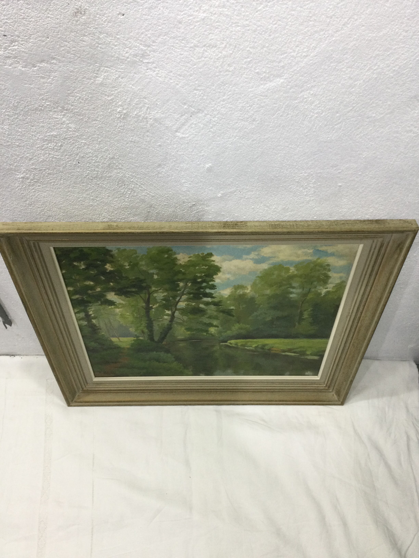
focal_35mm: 31
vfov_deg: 58.4
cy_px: 279
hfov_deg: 45.4
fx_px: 500
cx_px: 210
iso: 40
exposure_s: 1/33
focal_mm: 3.3
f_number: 2.4
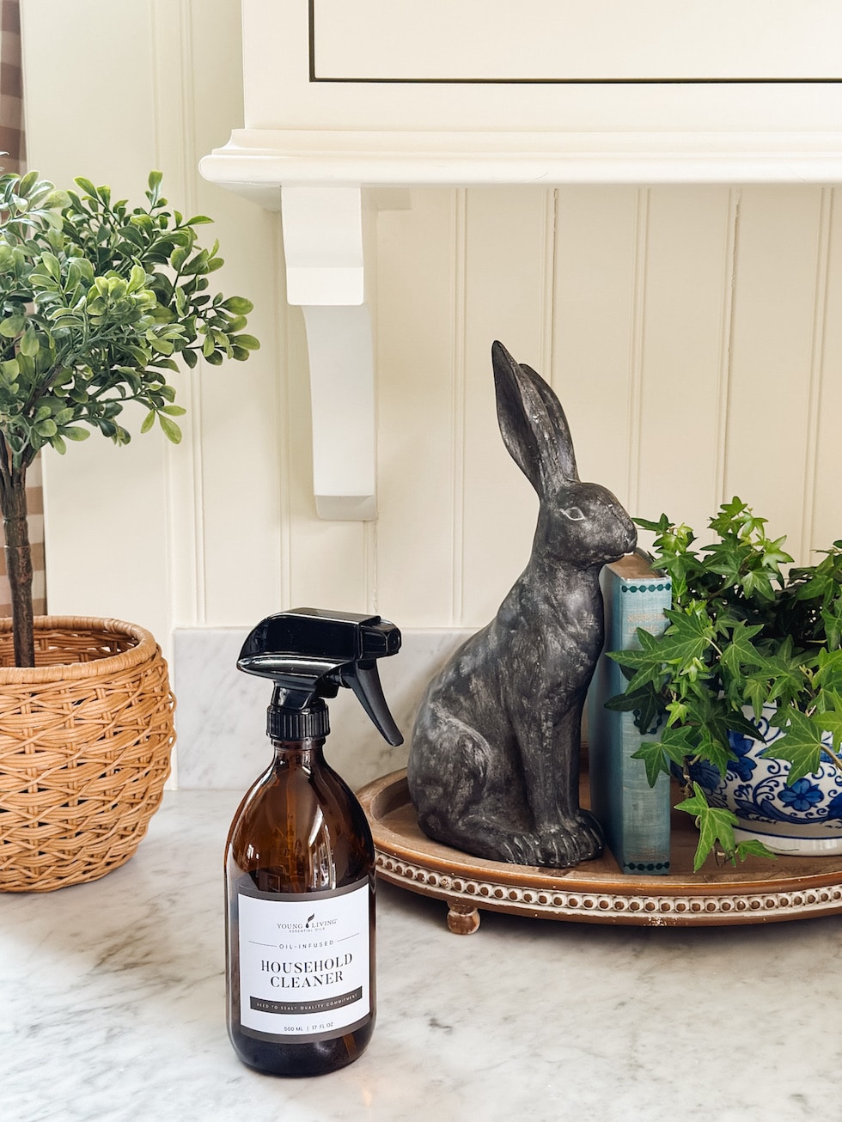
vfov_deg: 39.7
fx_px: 1556
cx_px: 421
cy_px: 561
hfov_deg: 30.3
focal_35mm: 48
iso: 125
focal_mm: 6.86
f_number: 1.8
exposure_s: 1/120
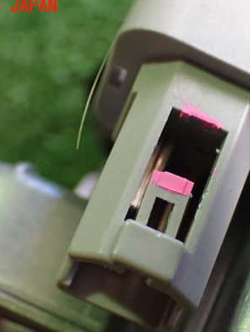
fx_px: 798
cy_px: 187
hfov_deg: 17.8
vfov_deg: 23.5
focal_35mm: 83
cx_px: 158
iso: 800
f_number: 3.3
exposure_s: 1/50
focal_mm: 9.65
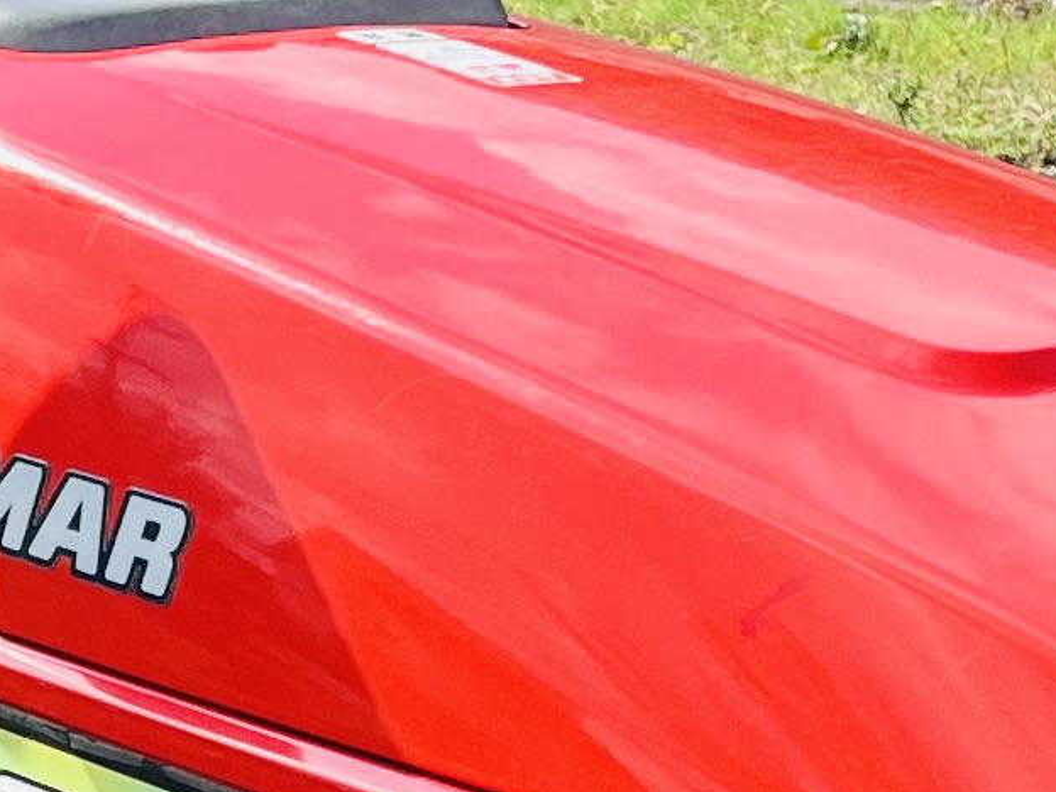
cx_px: -410
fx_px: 5125
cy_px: 731
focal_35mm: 168
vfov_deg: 8.8
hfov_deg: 11.4
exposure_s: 1/1422
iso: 50
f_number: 1.6
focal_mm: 5.1
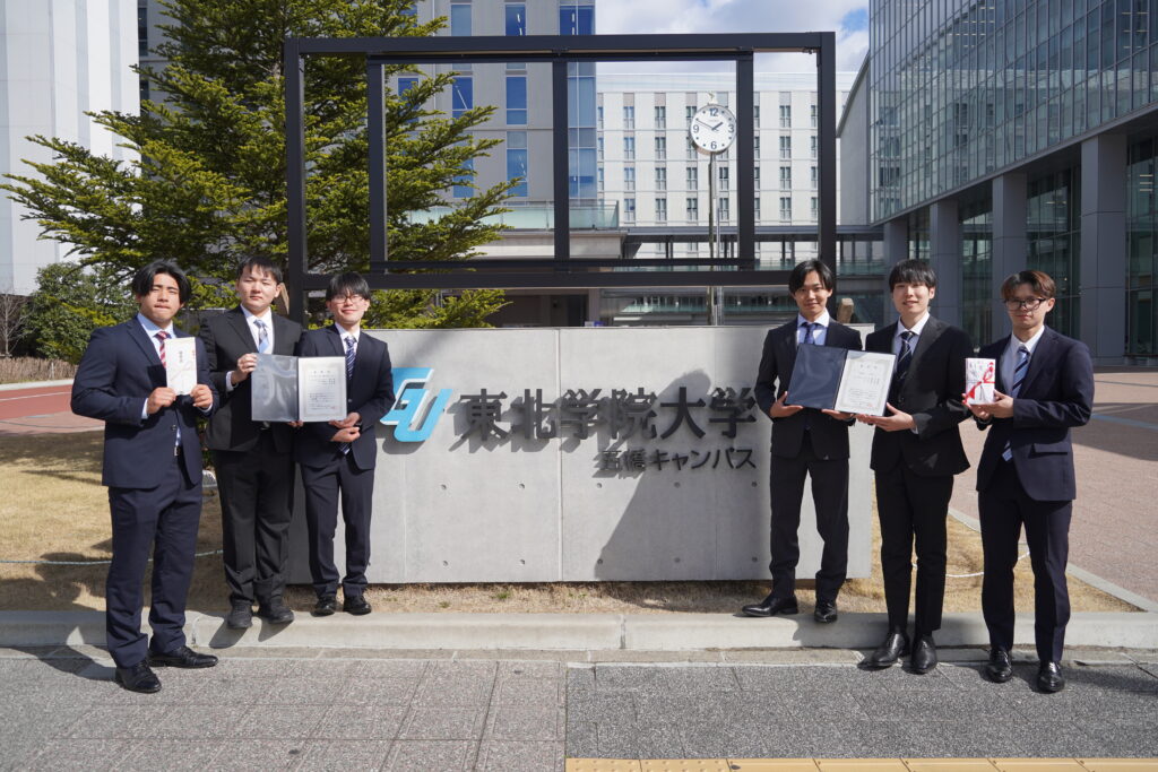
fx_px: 901
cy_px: 386
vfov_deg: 46.4
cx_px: 579
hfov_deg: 65.5
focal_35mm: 28
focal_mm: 28
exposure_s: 1/1000
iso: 100
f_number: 4.5
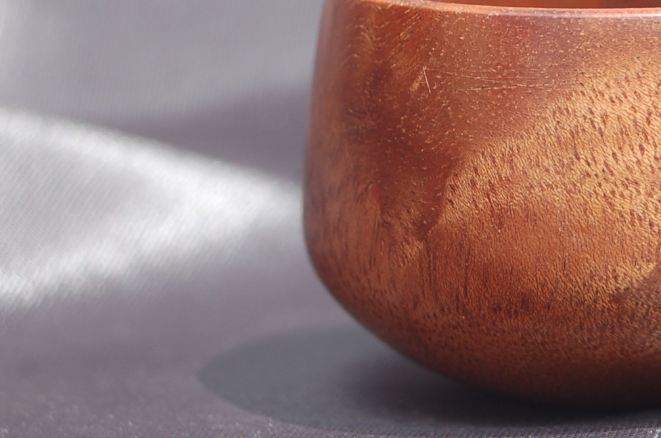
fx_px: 5078
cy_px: 208
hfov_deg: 7.4
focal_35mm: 277
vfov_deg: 4.9
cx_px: 695
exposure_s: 1/160
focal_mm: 80
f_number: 8
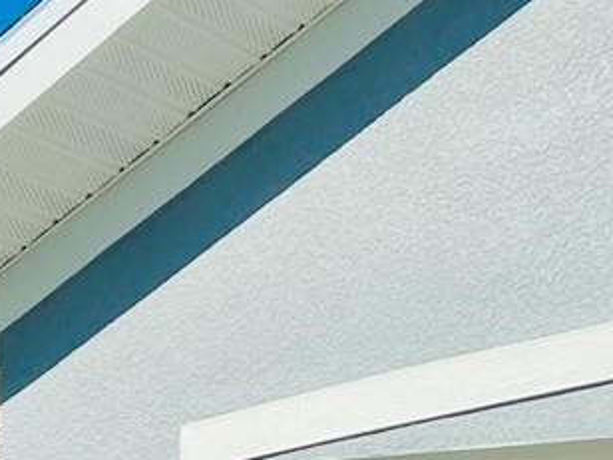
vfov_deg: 10.4
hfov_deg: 14.6
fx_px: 2391
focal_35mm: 135
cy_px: 779
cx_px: 231
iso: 50
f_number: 1.5
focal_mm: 5.7
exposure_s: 1/8000
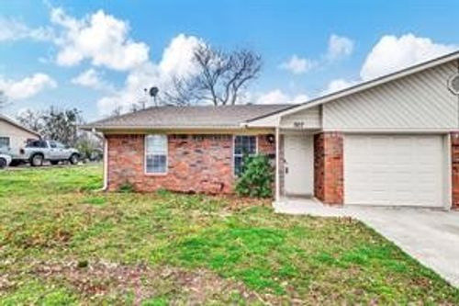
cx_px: 230
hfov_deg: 90.0
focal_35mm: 18
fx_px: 229
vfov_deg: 67.3
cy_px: 153
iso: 400
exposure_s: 1/640
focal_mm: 18
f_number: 8
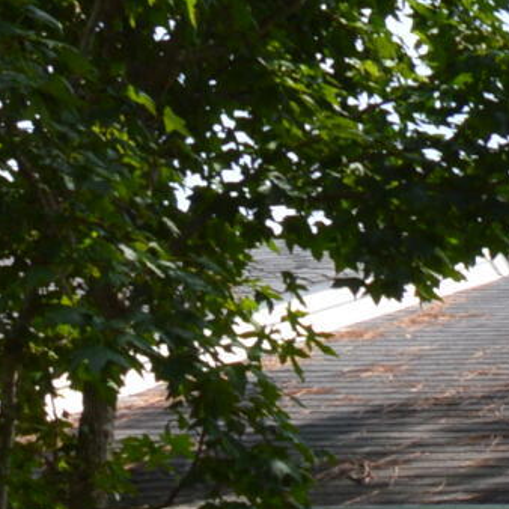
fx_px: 1880
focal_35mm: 113
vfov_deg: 14.0
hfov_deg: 11.4
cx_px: 1378
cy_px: 860
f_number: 6.3
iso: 100
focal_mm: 10
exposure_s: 1/160
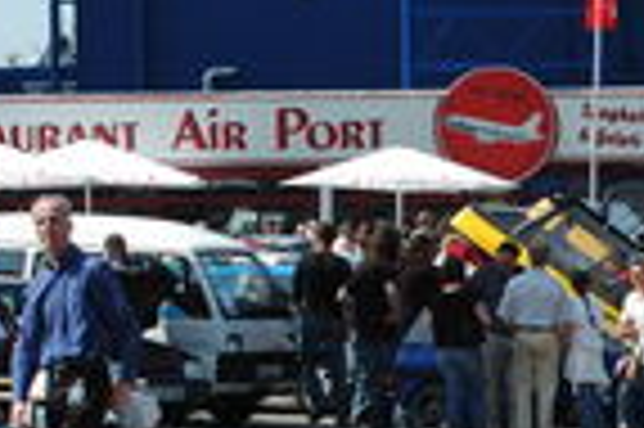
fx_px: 4181
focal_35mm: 234
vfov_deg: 5.9
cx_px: 759
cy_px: 291
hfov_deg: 8.7
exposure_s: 1/500
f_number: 11
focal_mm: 56
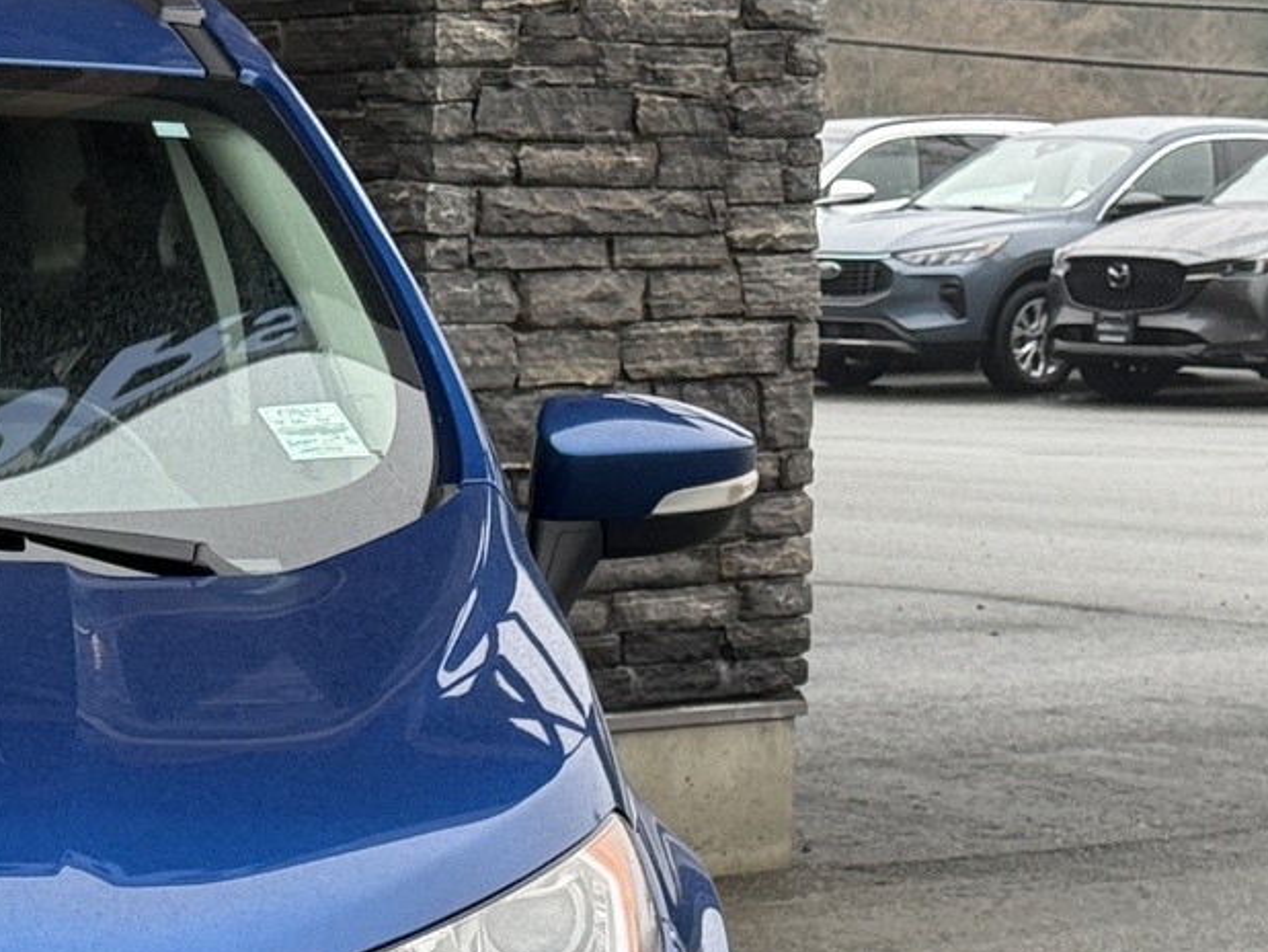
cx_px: -242
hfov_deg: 12.2
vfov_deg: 9.3
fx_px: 5827
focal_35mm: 159
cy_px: 981
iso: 100
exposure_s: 1/245
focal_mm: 6.76
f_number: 1.78
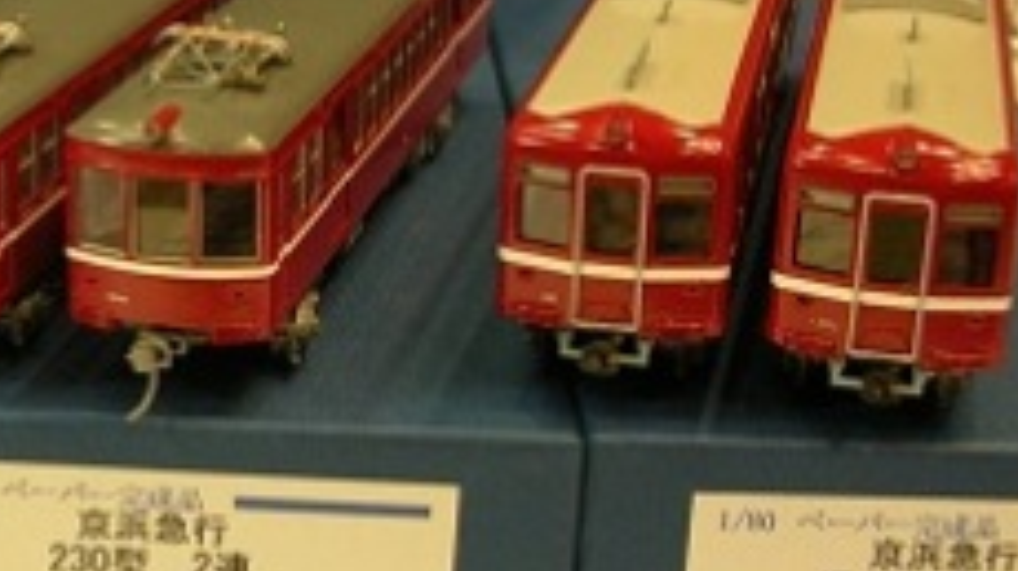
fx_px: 2239
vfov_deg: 14.5
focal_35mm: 83
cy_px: 290
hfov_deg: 24.9
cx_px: 115
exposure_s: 1/21.8
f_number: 2.8
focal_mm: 5.8
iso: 50
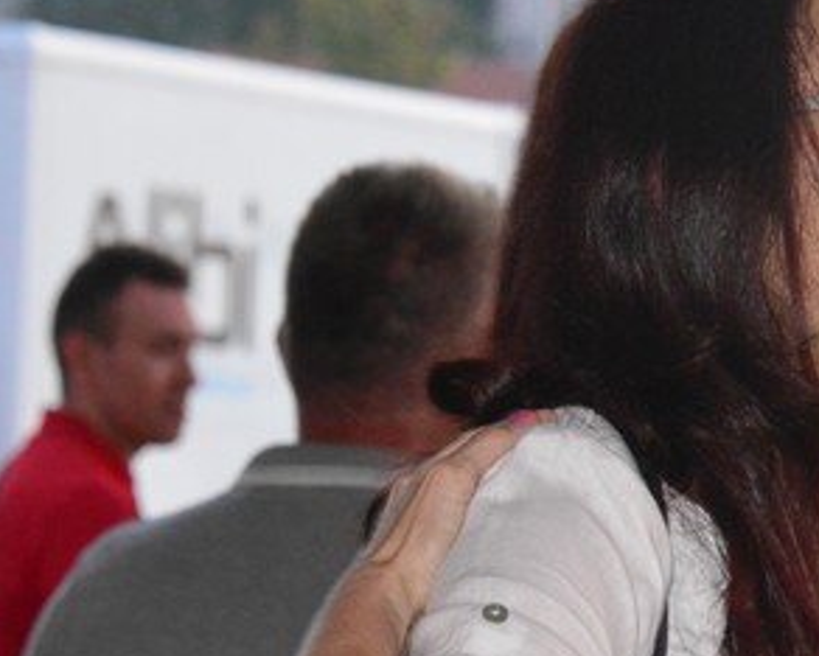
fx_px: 7325
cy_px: 606
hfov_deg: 6.4
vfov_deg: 5.1
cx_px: 771
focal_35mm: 302
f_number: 8
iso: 6400
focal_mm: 112
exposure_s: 1/60
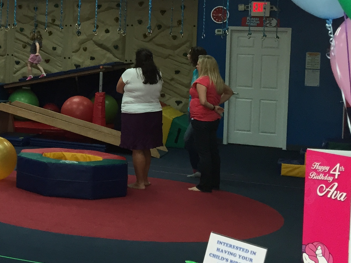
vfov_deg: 19.2
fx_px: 771
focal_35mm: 76
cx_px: -61
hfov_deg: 23.6
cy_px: 46
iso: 32
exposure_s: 1/30
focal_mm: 4.15
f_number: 2.2
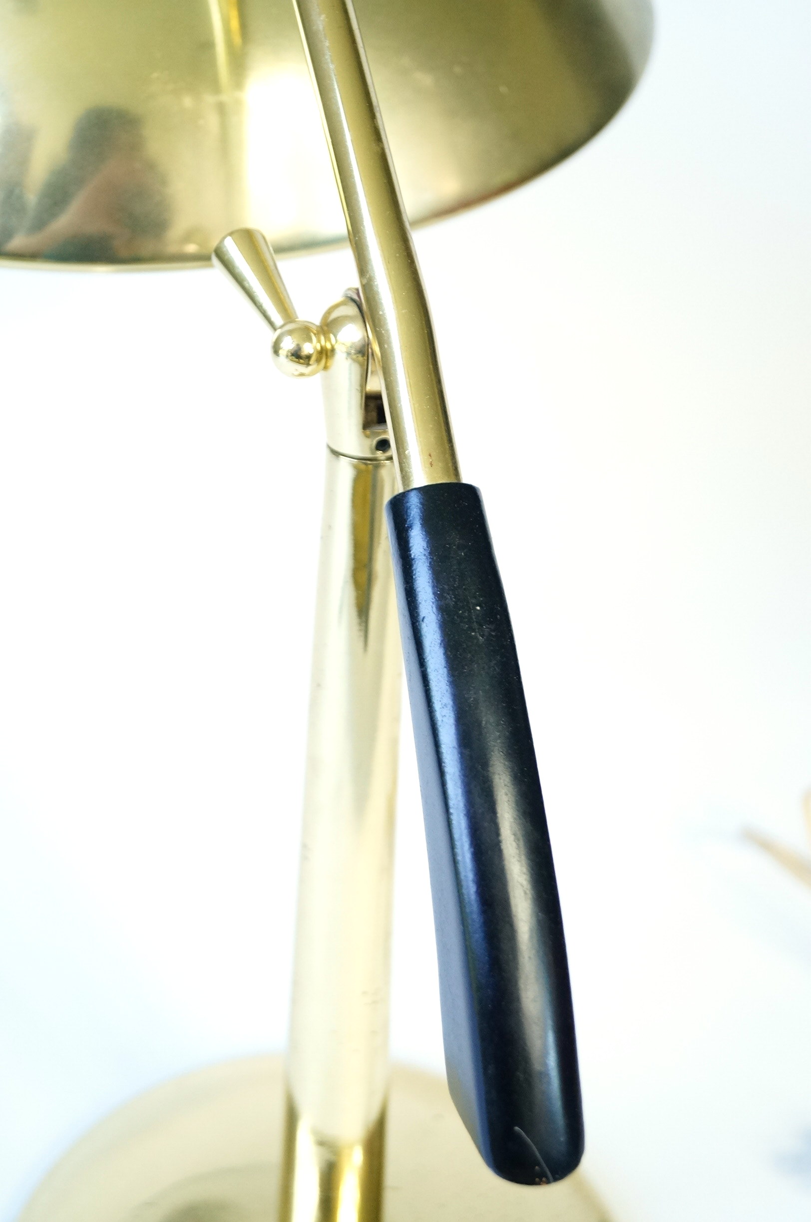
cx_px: 406
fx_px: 1526
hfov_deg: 29.8
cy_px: 611
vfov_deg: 43.7
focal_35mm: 45
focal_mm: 30
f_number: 4.5
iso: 1000
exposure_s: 1/60
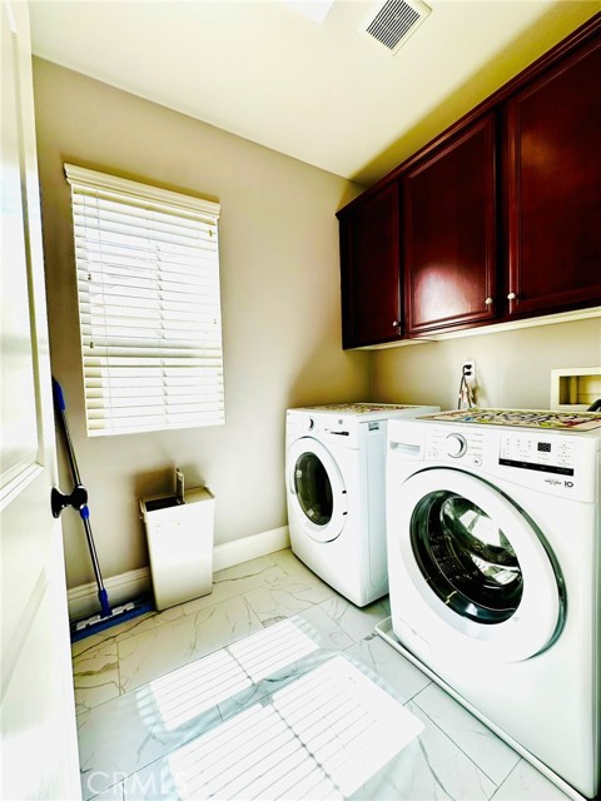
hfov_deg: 85.7
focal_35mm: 14
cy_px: 400
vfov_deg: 102.1
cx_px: 300
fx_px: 324
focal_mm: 2.22
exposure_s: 1/181
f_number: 2.2
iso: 40
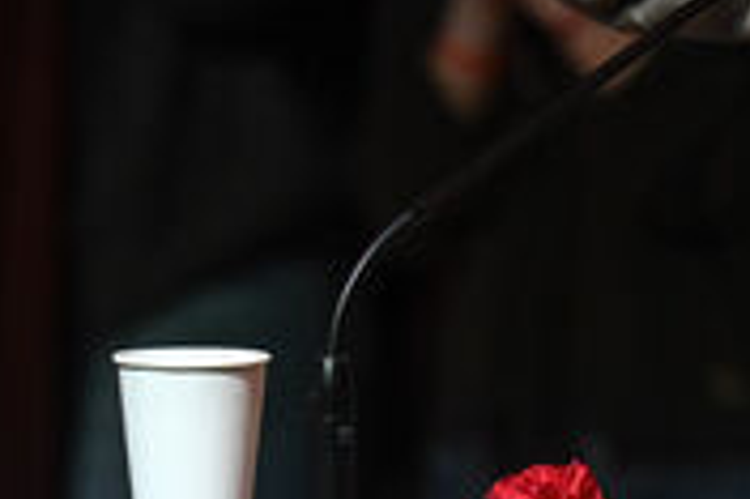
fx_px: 23186
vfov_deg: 1.2
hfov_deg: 1.9
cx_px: 673
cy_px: 186
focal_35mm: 1114
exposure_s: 1/500
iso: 2000
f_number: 3.5
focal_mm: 200
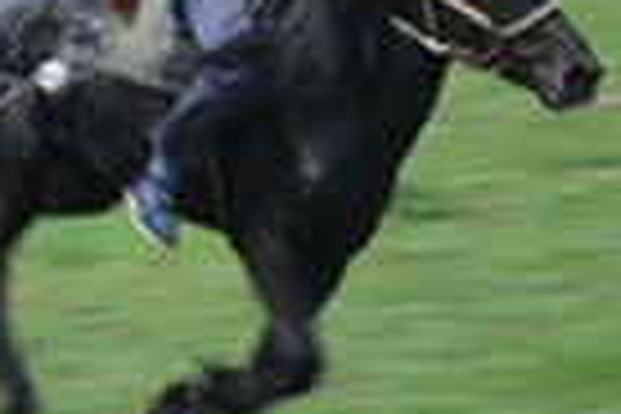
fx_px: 42035
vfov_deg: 0.6
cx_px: -558
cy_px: 130
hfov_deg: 0.8
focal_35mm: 2437
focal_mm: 450
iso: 100
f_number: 16
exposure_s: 1/60
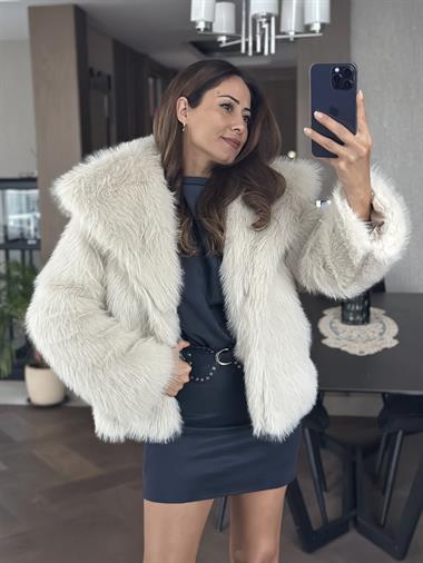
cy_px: 282
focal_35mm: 48
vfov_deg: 39.6
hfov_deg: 30.3
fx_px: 781
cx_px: 212
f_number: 1.78
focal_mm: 6.86
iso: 640
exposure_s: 1/40
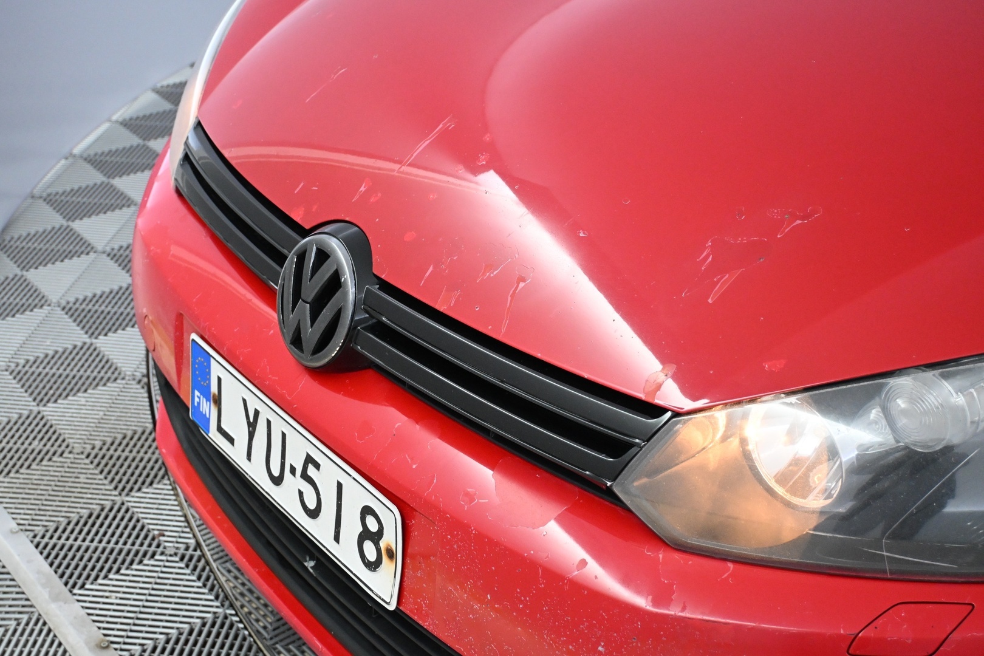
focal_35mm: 52
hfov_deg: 37.9
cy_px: 328
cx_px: 492
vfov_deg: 25.8
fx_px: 1435
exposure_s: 1/125
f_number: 5.3
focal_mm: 35
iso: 3200
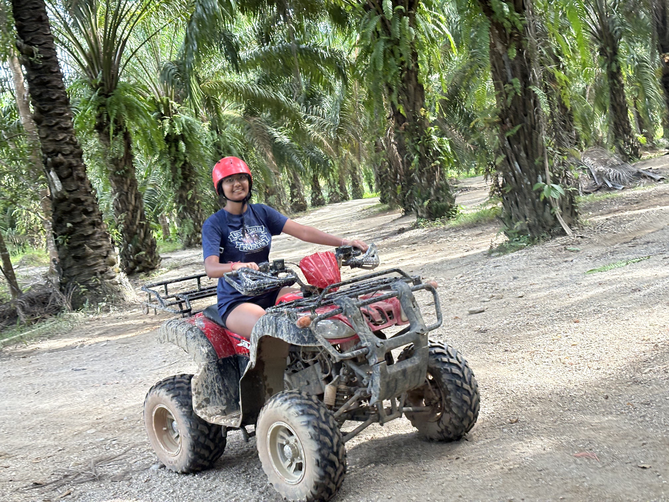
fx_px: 1005
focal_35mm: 52
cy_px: 251
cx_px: 334
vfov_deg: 28.0
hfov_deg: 36.8
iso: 50
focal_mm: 5.96
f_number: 1.6
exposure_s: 1/124
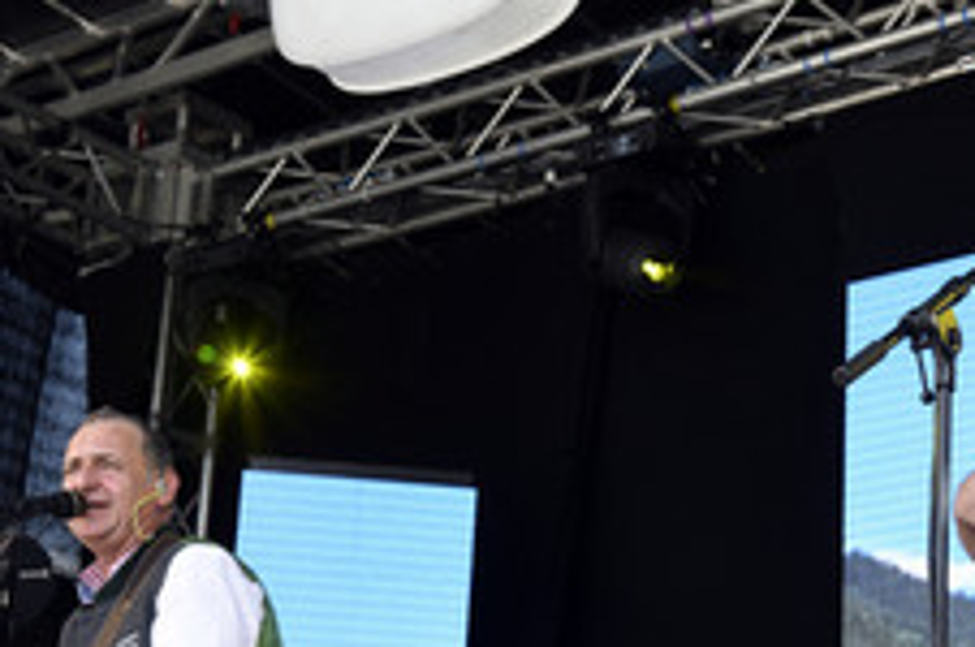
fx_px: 2596
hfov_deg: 21.2
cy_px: 578
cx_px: 662
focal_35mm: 96
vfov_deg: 14.1
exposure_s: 1/160
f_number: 8
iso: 500
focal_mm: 48
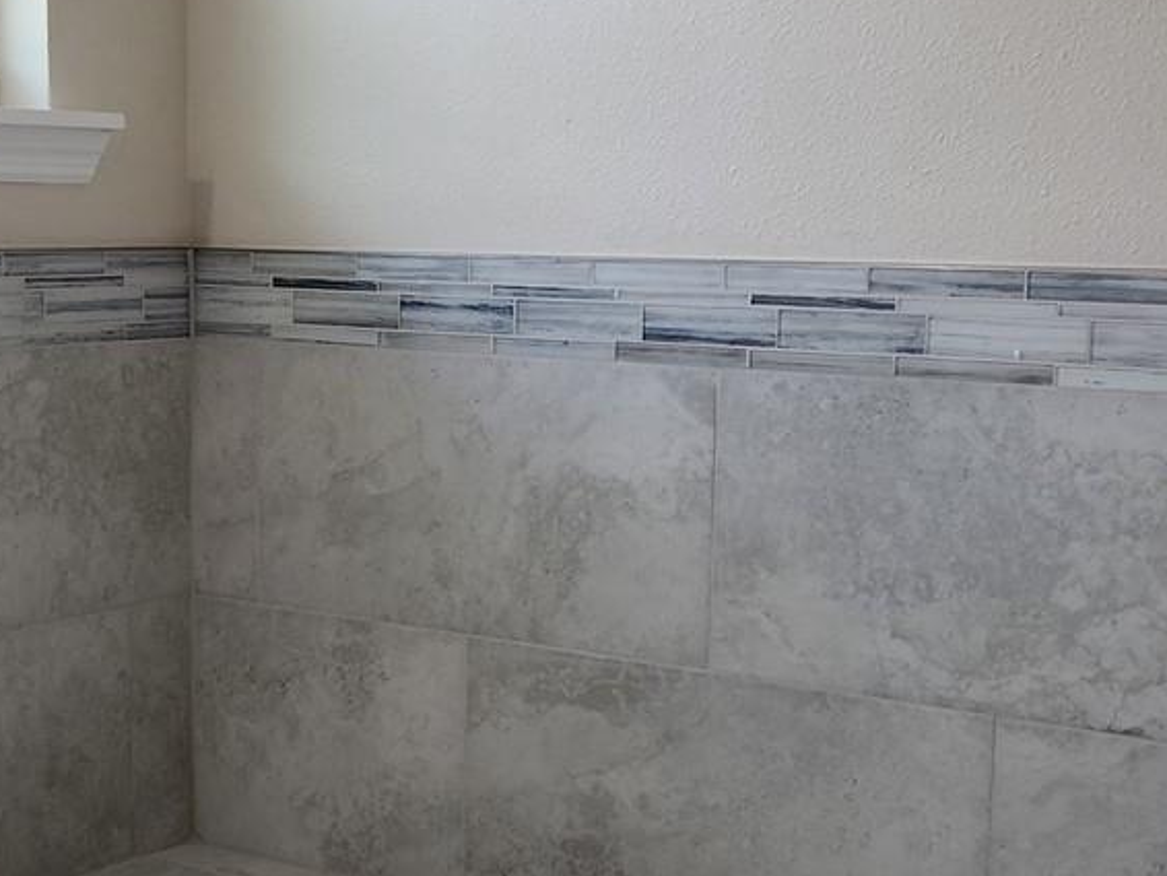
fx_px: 2192
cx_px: 464
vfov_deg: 22.6
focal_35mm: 65
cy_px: 482
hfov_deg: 29.7
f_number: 1.8
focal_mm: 5.4
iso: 32
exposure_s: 1/60
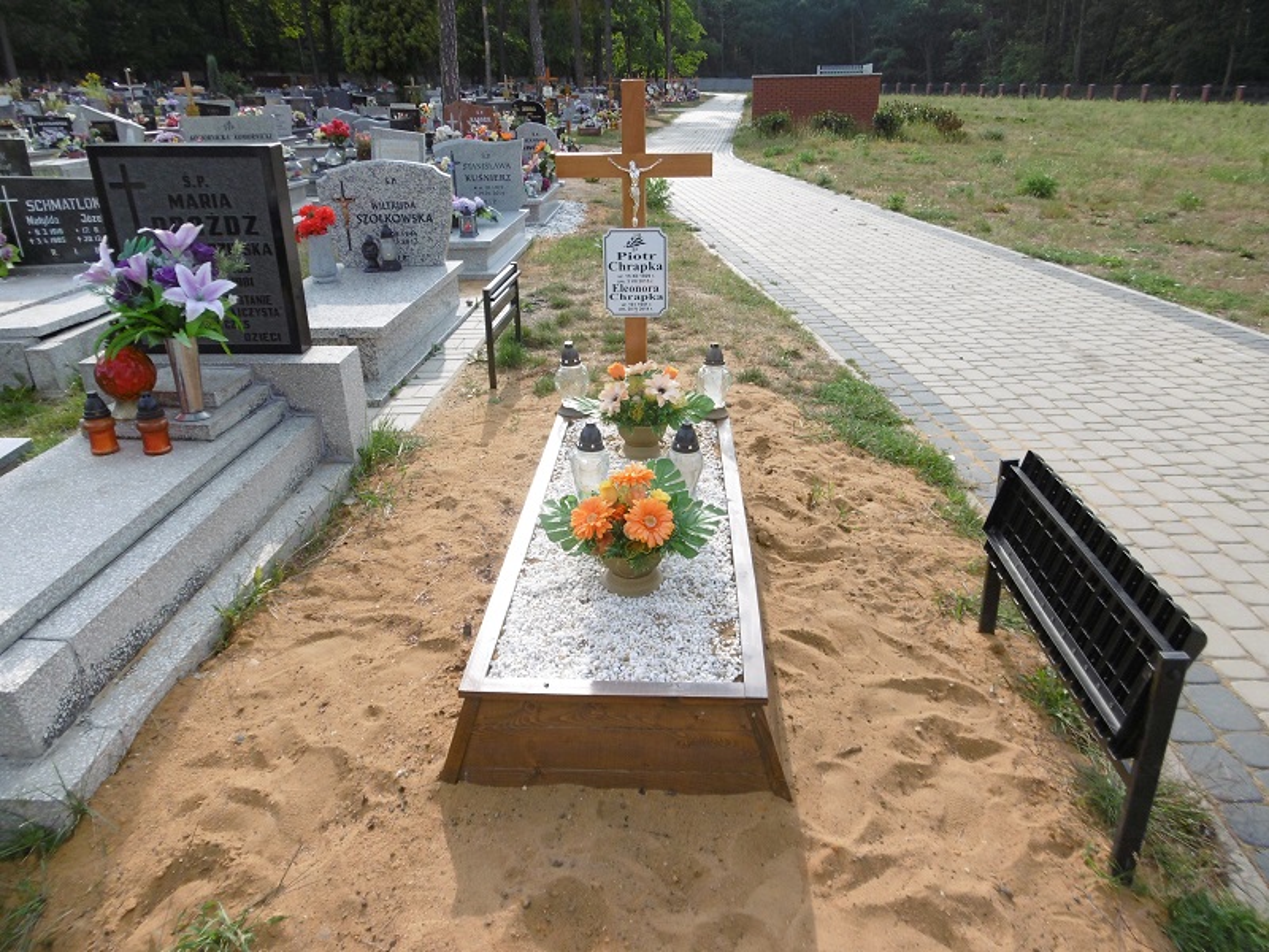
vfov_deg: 56.8
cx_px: 634
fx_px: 880
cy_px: 476
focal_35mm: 24
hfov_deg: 71.6
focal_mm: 4.3
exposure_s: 1/640
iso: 100
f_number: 3.1
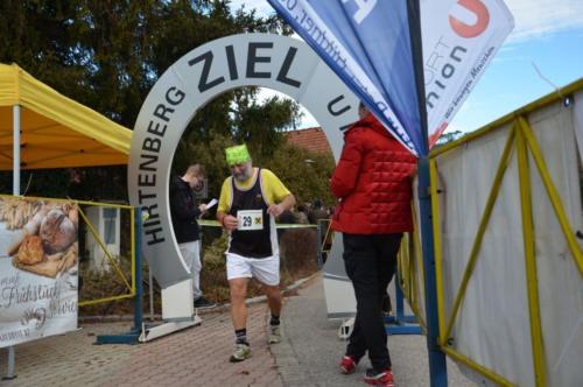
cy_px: 194
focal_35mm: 39
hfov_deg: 49.6
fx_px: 631
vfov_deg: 34.1
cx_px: 292
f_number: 4
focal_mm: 26
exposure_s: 1/1000
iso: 450
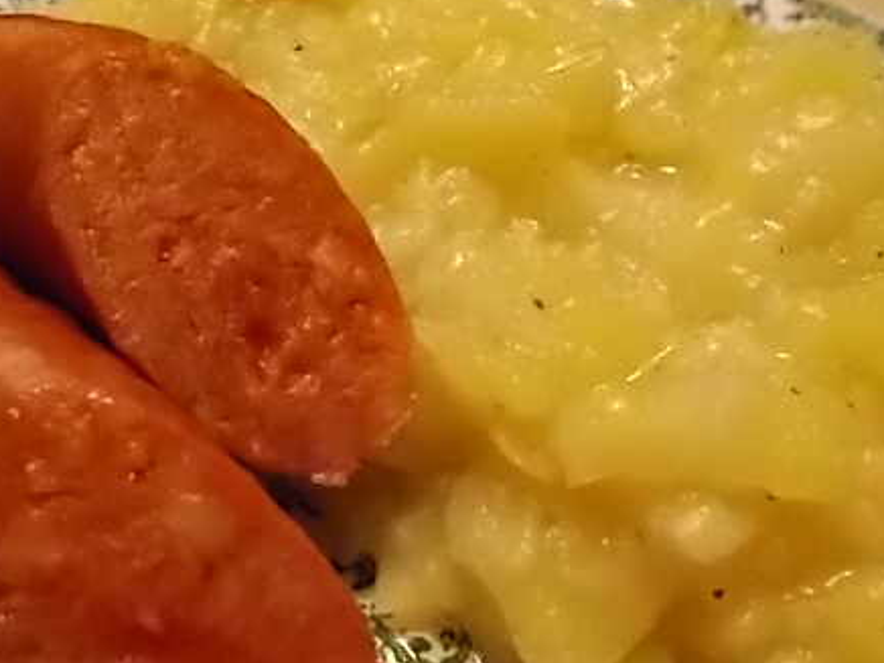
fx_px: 1124
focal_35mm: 44
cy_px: 408
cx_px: 278
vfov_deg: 32.7
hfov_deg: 42.2
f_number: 3.4
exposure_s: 1/100
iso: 800
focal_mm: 5.3
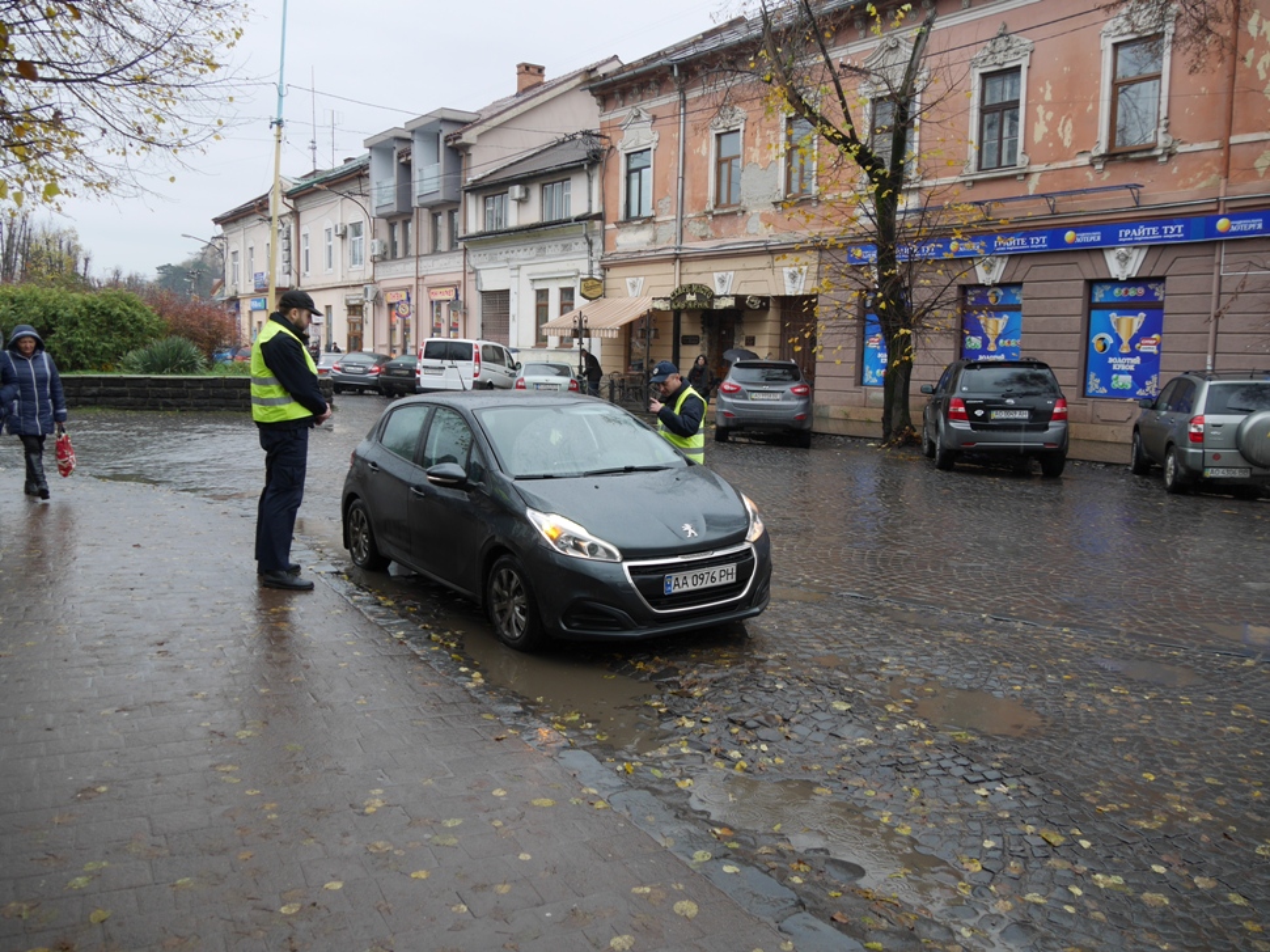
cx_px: 635
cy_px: 476
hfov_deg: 63.5
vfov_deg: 49.7
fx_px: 1027
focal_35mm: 28
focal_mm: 14
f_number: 4
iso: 200
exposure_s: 1/125
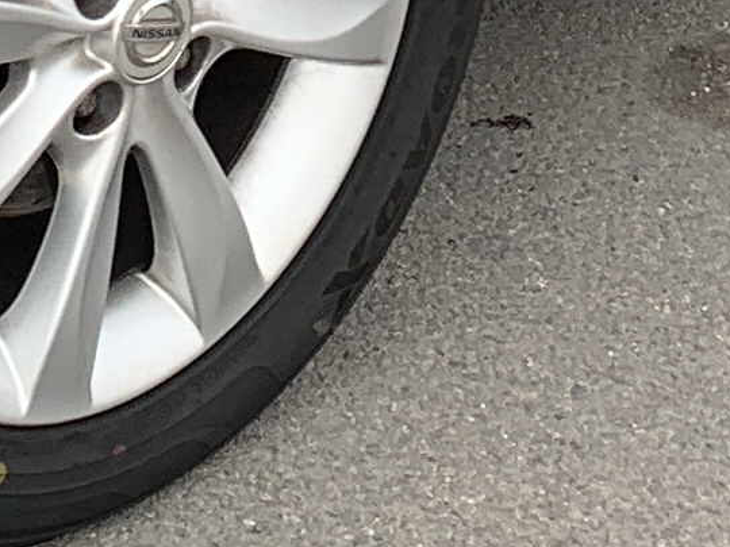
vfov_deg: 7.0
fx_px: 4091
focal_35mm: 194
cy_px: -963
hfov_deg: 10.2
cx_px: 388
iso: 25
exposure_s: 1/266
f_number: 1.8
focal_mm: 4.25
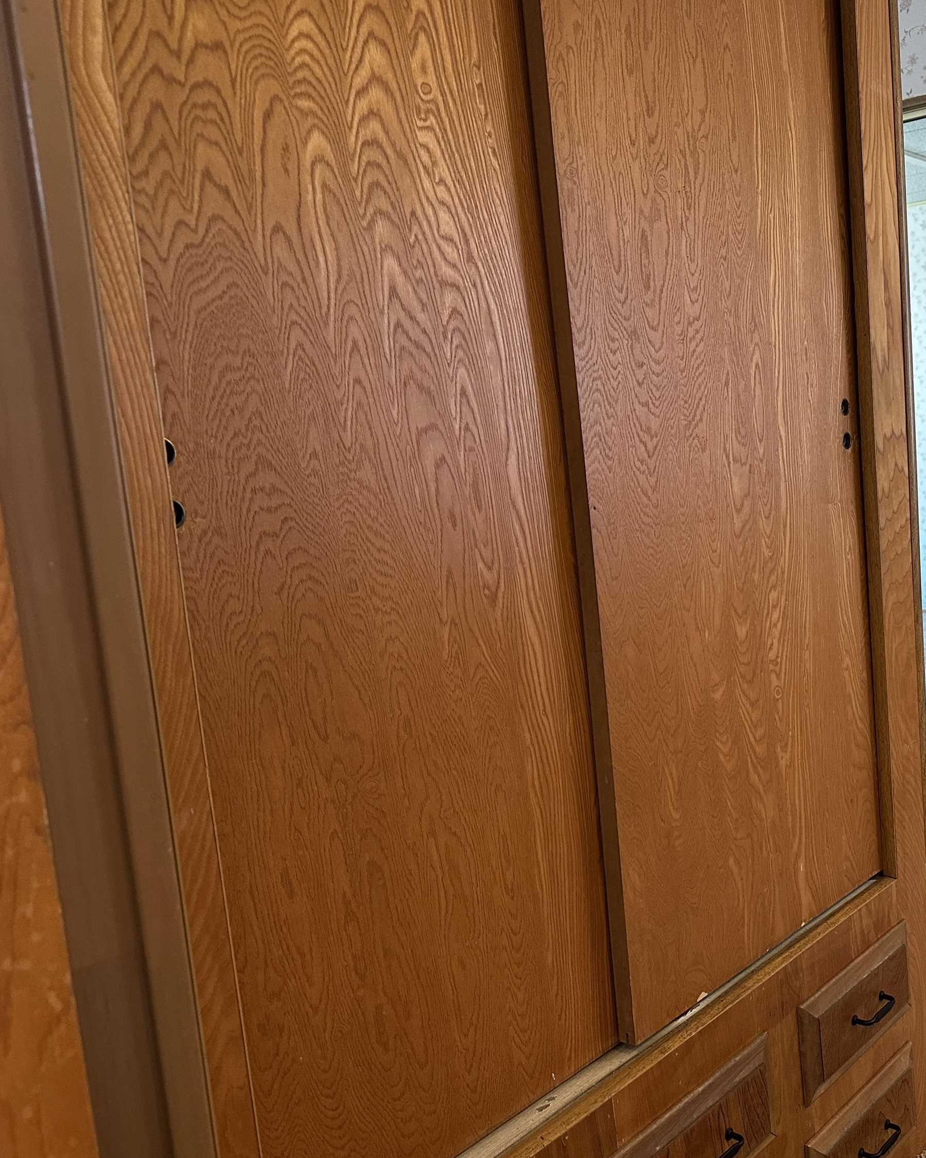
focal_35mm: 32
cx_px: 782
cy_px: 569
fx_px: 1096
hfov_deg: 43.0
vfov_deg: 55.7
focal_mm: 6.86
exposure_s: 1/60
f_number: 1.78
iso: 320
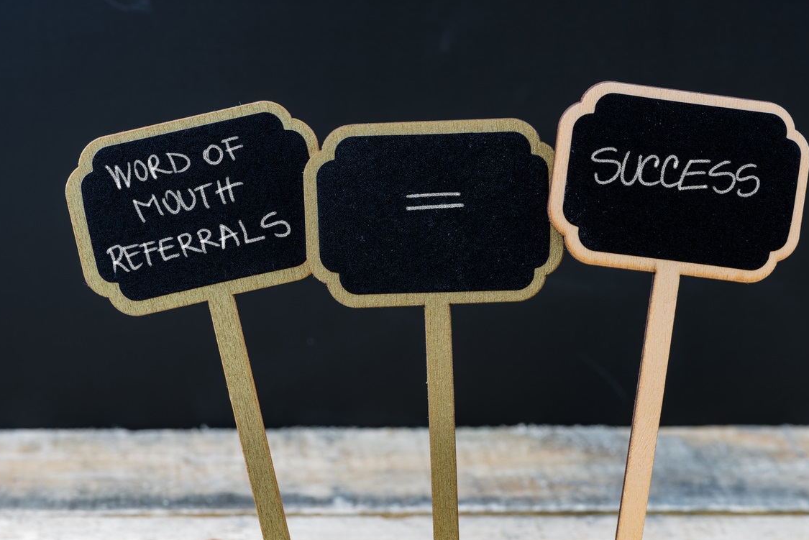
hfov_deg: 17.5
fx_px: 2630
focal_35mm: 117
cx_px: 440
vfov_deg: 11.7
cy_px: 287
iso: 50
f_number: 13
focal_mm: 105
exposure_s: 2
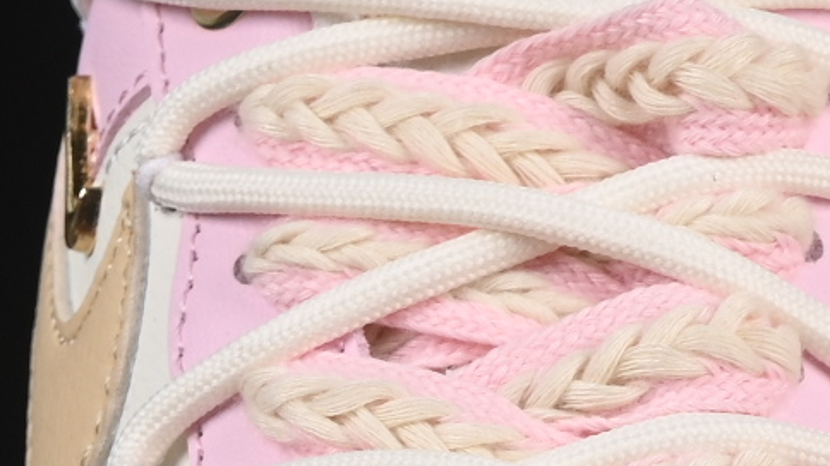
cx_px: 1034
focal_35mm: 452
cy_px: 939
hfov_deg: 4.8
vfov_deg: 2.7
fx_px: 9946
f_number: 8
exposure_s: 1/80
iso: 160
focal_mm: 50
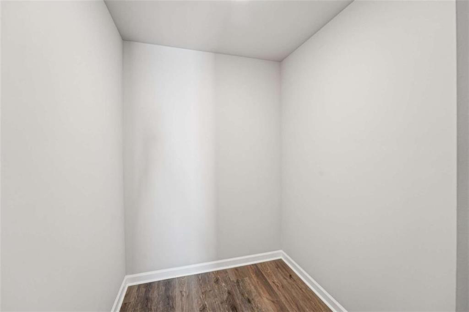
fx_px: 182
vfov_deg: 81.2
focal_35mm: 14
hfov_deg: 104.3
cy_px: 156
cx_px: 234
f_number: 8
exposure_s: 1/4
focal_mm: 14
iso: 100
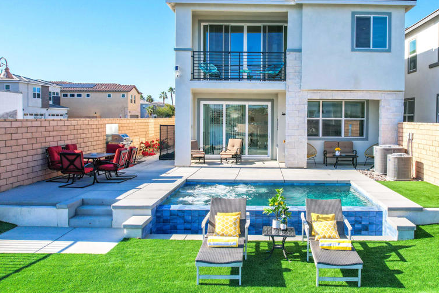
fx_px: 366
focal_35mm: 30
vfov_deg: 43.5
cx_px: 271
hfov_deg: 61.2
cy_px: 129
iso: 150
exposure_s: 1/2000
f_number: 2.8
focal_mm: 8.38
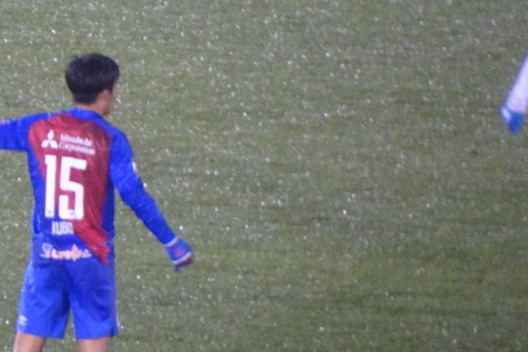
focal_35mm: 1289
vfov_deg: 1.1
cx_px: 106
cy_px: 149
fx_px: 18904
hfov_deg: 1.6
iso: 800
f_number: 6.3
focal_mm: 119.94
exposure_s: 1/30
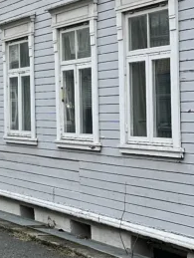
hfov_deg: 11.5
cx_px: -242
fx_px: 827
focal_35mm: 111
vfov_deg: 17.6
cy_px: 54
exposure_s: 1/202
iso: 80
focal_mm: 6.86
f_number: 1.78
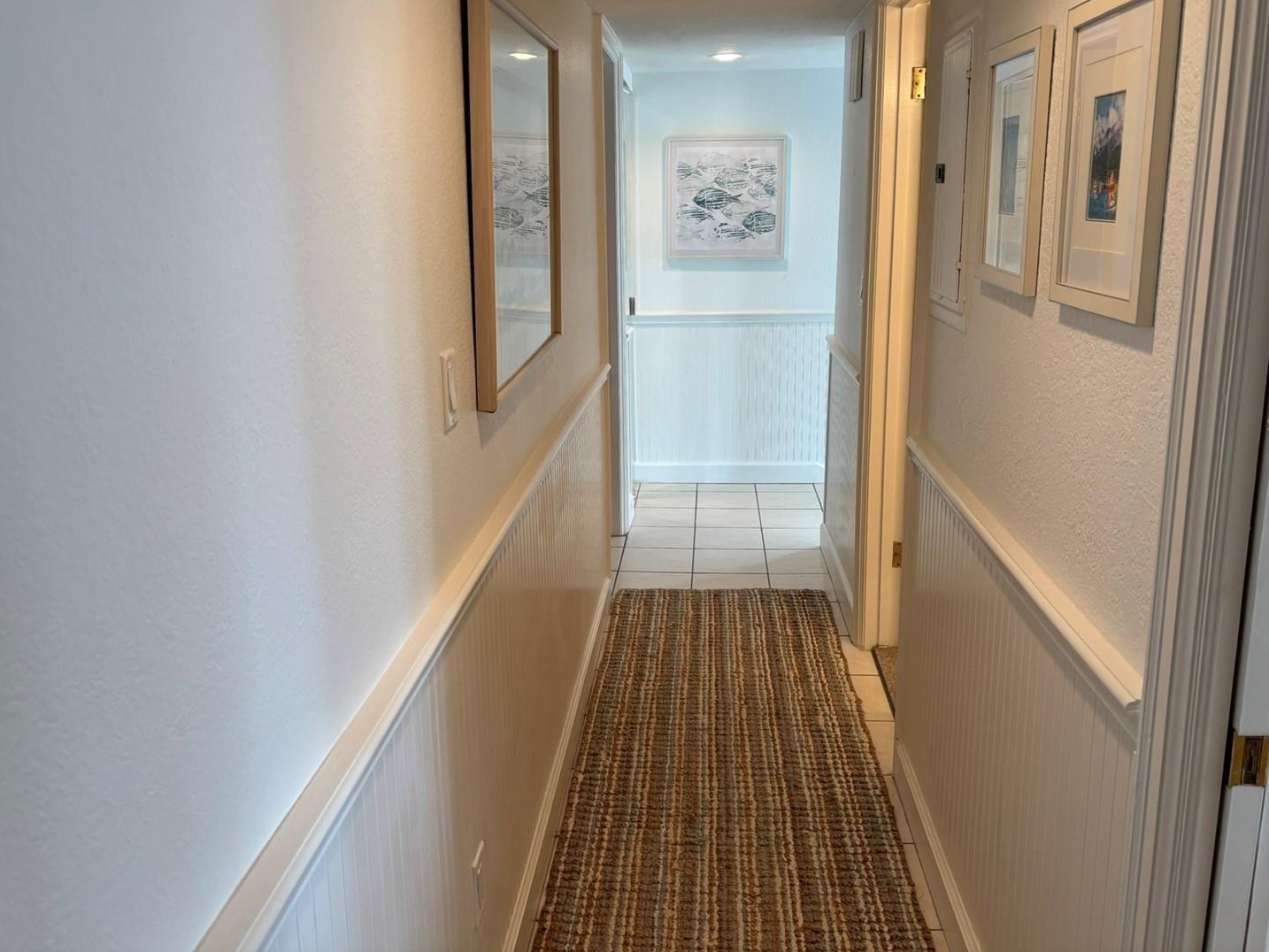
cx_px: 642
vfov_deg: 48.2
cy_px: 424
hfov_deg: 61.6
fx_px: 1063
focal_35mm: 29
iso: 100
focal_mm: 5.96
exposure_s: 1/120
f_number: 1.6
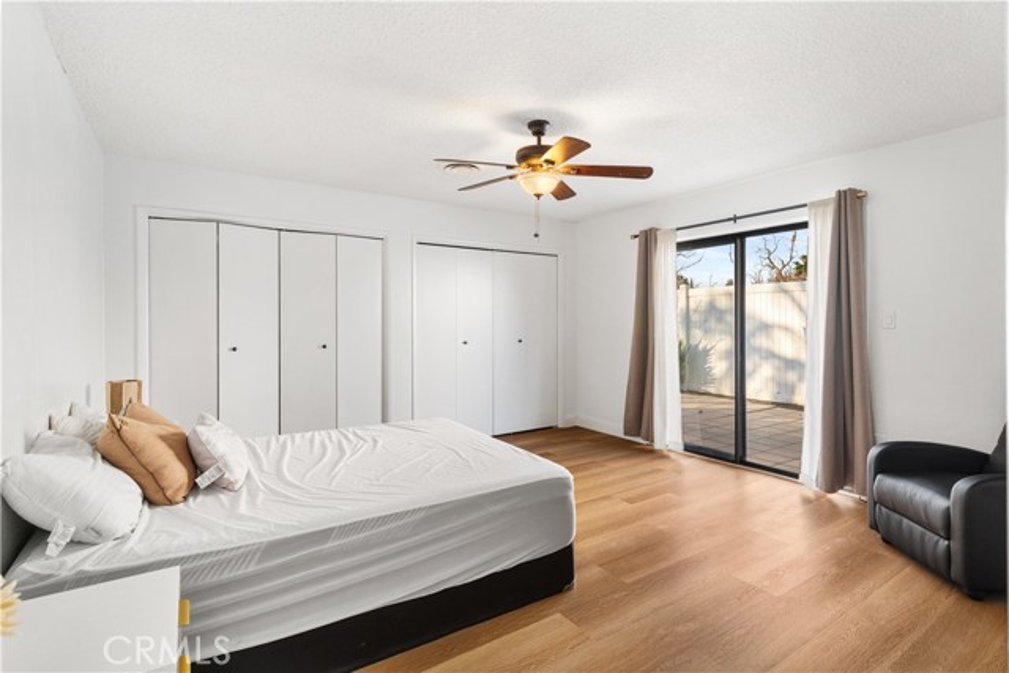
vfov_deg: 70.5
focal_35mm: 17
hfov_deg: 93.3
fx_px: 477
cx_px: 504
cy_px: 336
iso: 400
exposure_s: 1/3
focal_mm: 17
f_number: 6.3
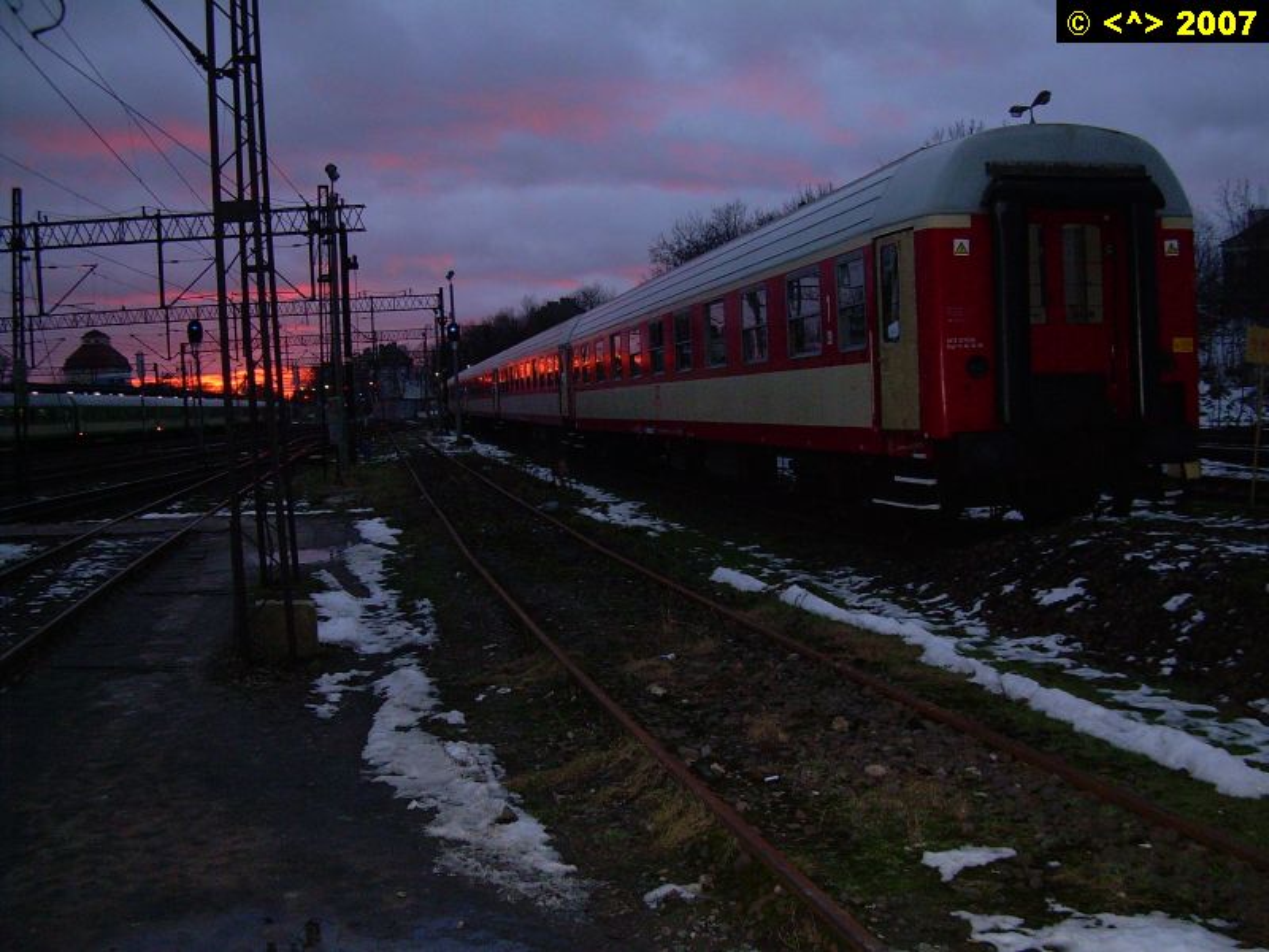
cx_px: 634
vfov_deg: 37.7
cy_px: 476
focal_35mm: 38
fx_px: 1393
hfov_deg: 49.0
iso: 200
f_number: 2.8
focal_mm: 6.3
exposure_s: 1/60
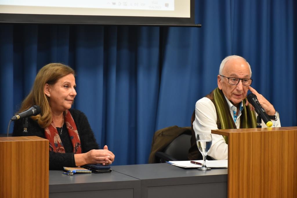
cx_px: 148
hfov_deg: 18.2
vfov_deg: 12.2
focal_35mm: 112
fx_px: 928
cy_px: 99
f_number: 5
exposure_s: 1/80
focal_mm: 75
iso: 1600
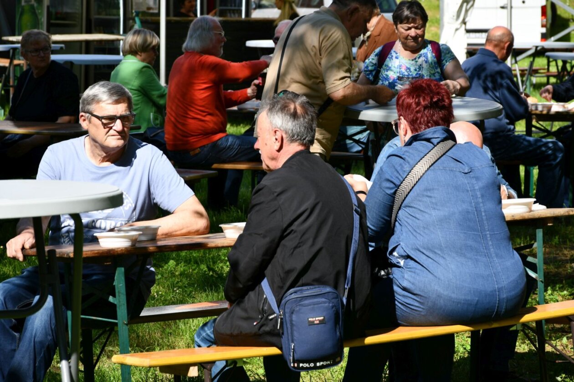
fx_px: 2264
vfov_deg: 9.7
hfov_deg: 14.4
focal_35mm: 142
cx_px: 287
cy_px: 191
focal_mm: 95
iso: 125
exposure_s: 1/250
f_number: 8
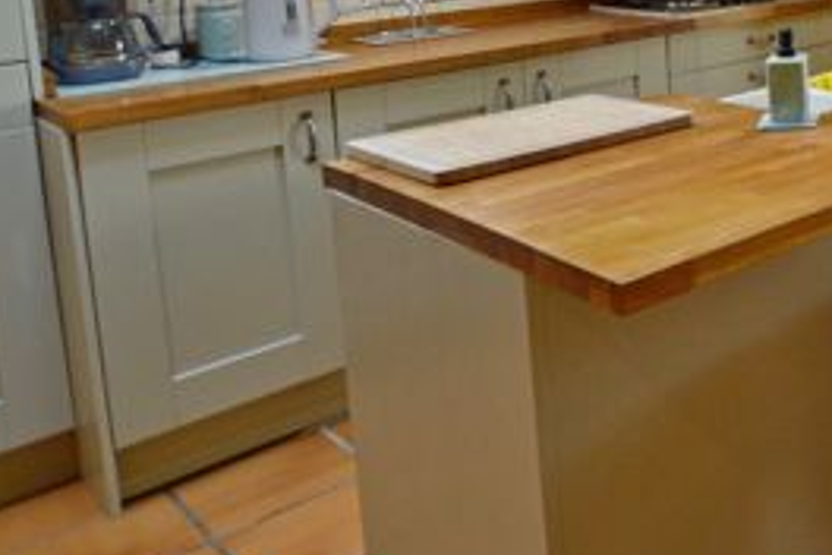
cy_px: -25
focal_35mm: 40
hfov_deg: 37.1
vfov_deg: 30.5
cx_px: 994
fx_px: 924
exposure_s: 1/60
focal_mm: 10
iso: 400
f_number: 4
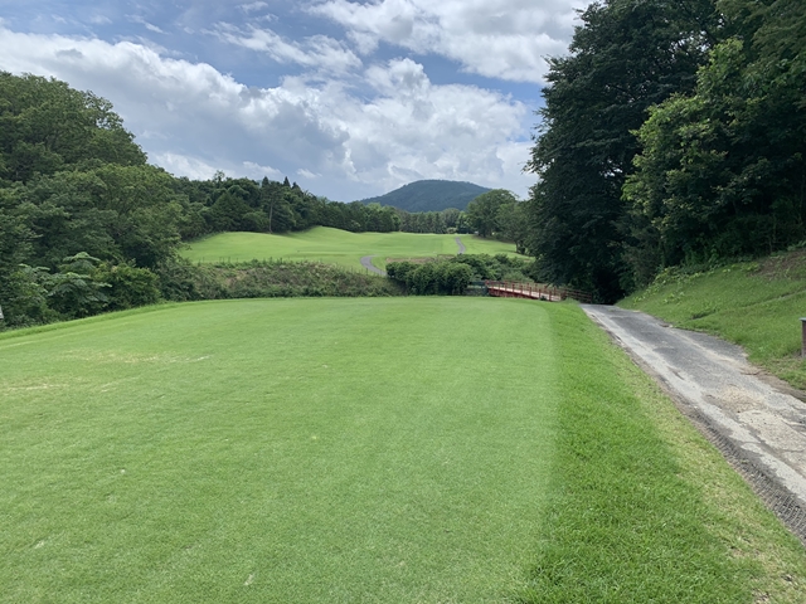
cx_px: 403
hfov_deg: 67.3
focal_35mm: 26
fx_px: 605
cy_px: 302
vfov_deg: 53.1
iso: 25
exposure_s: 1/2075
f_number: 1.8
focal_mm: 4.25
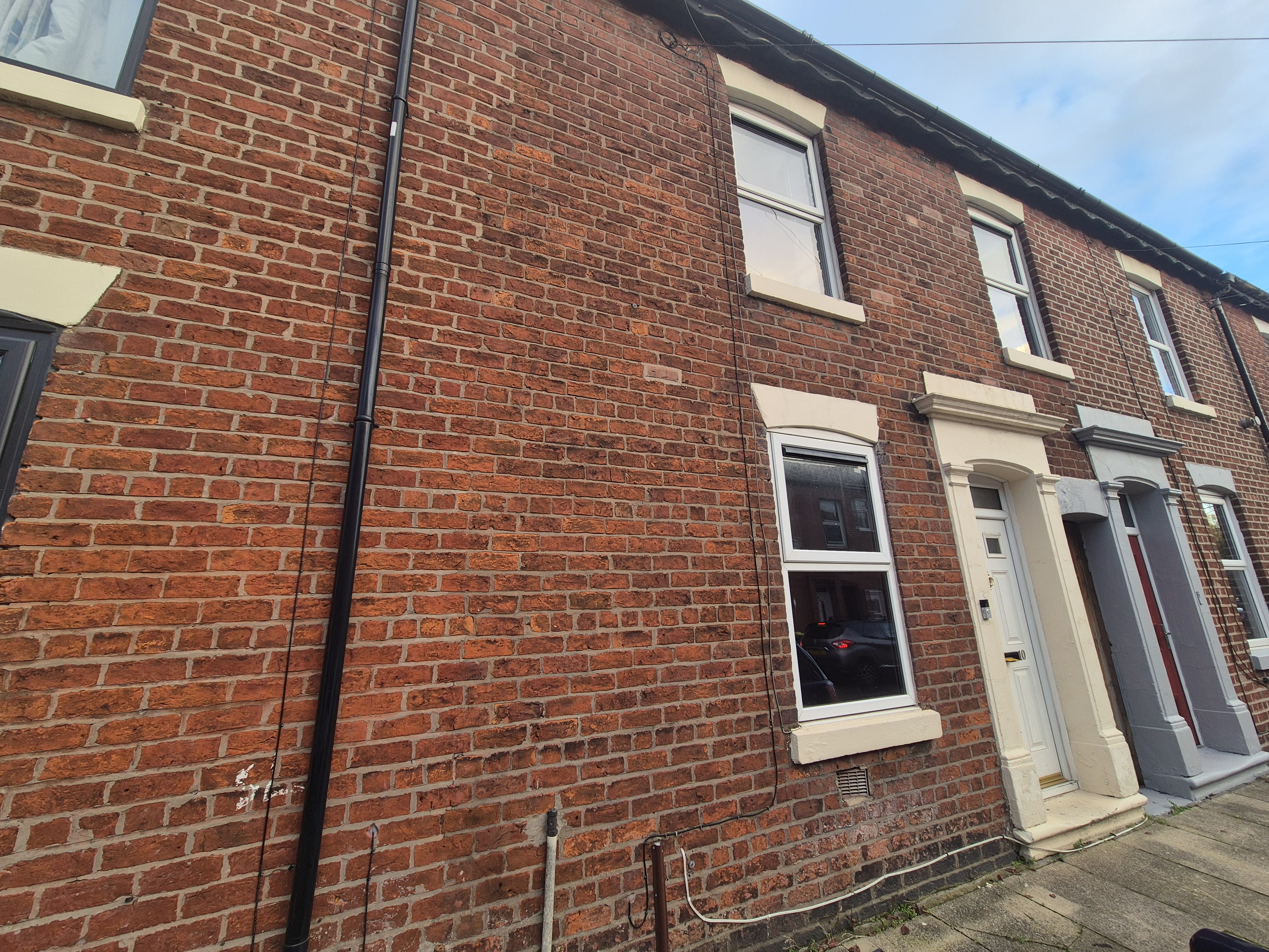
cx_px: 634
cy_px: 476
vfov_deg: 89.9
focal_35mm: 13
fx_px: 477
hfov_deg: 106.2
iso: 50
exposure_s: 1/131
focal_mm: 2.2
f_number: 2.2
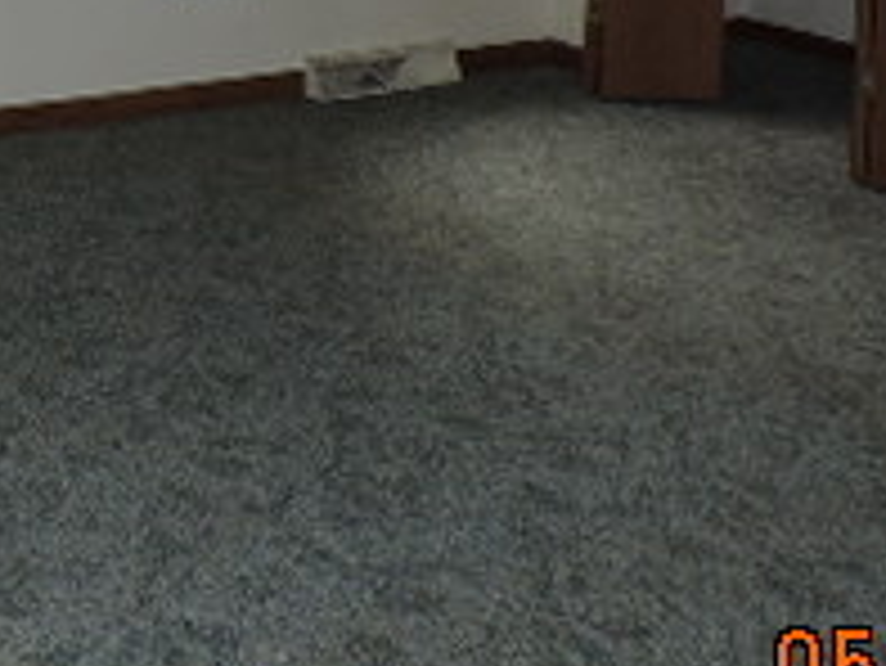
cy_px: -166
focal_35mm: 78
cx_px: 54
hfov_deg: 24.2
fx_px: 1998
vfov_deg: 17.9
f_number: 3
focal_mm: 4.3
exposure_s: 1/30
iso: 200
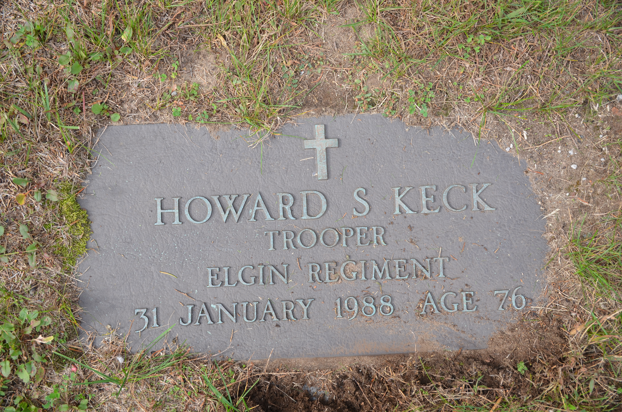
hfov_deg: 37.9
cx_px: 311
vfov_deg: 25.6
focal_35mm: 52
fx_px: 905
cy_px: 206
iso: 200
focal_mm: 35
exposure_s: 1/160
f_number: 6.3
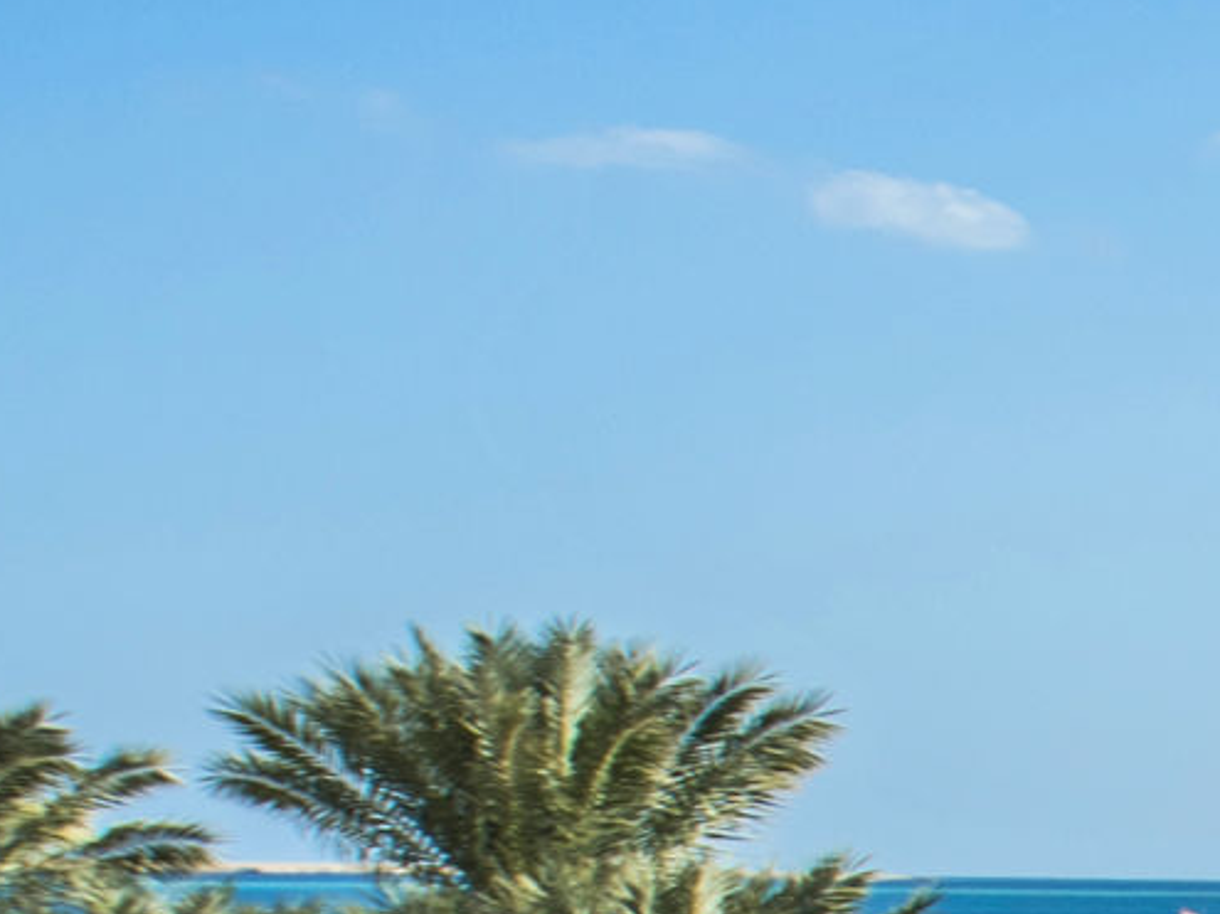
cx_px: 4284
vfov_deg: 8.7
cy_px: 2690
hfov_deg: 9.1
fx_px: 5039
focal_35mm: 143
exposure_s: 1/160
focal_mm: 20
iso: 100
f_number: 14
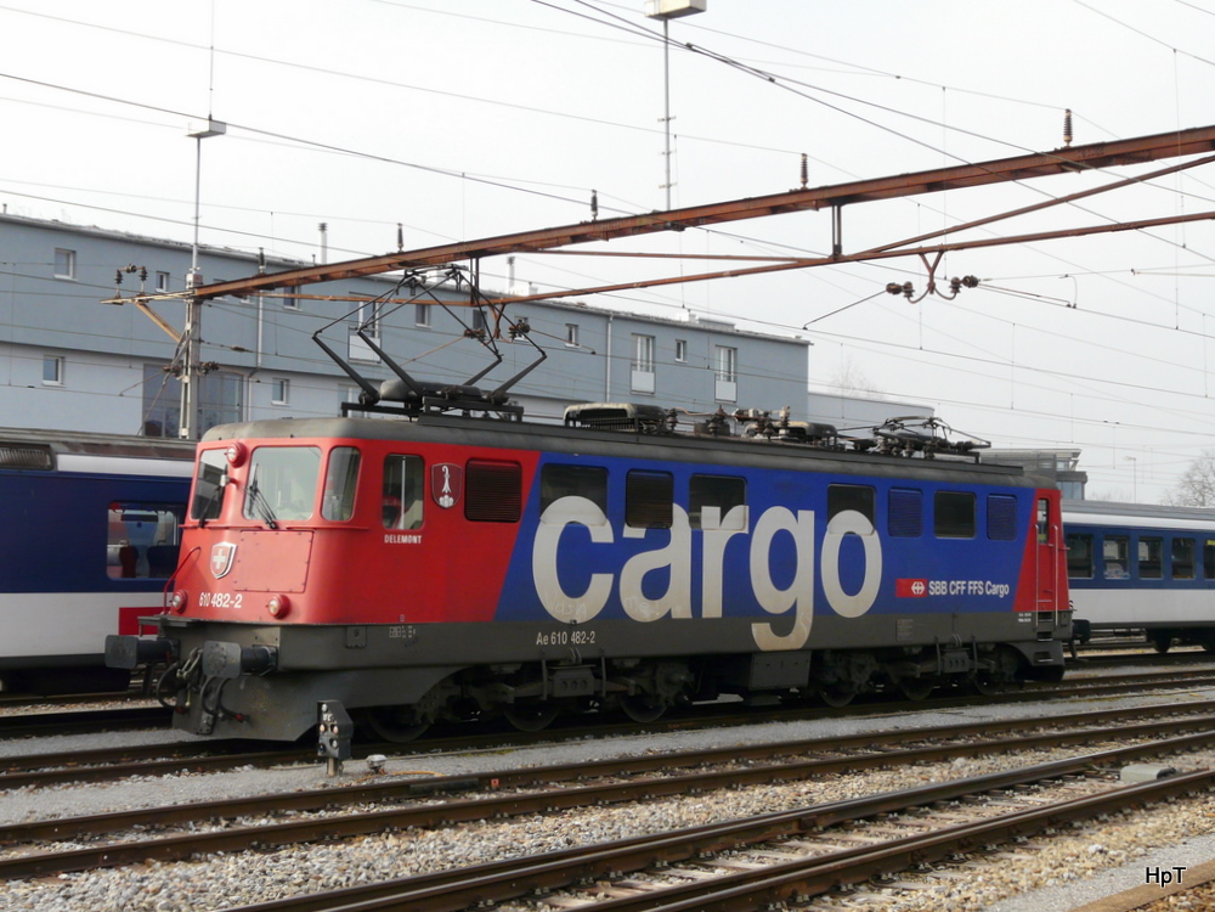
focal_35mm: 53
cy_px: 456
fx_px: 1860
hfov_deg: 36.2
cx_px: 608
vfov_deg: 27.5
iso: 100
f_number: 4.5
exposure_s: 1/250
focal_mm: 8.8
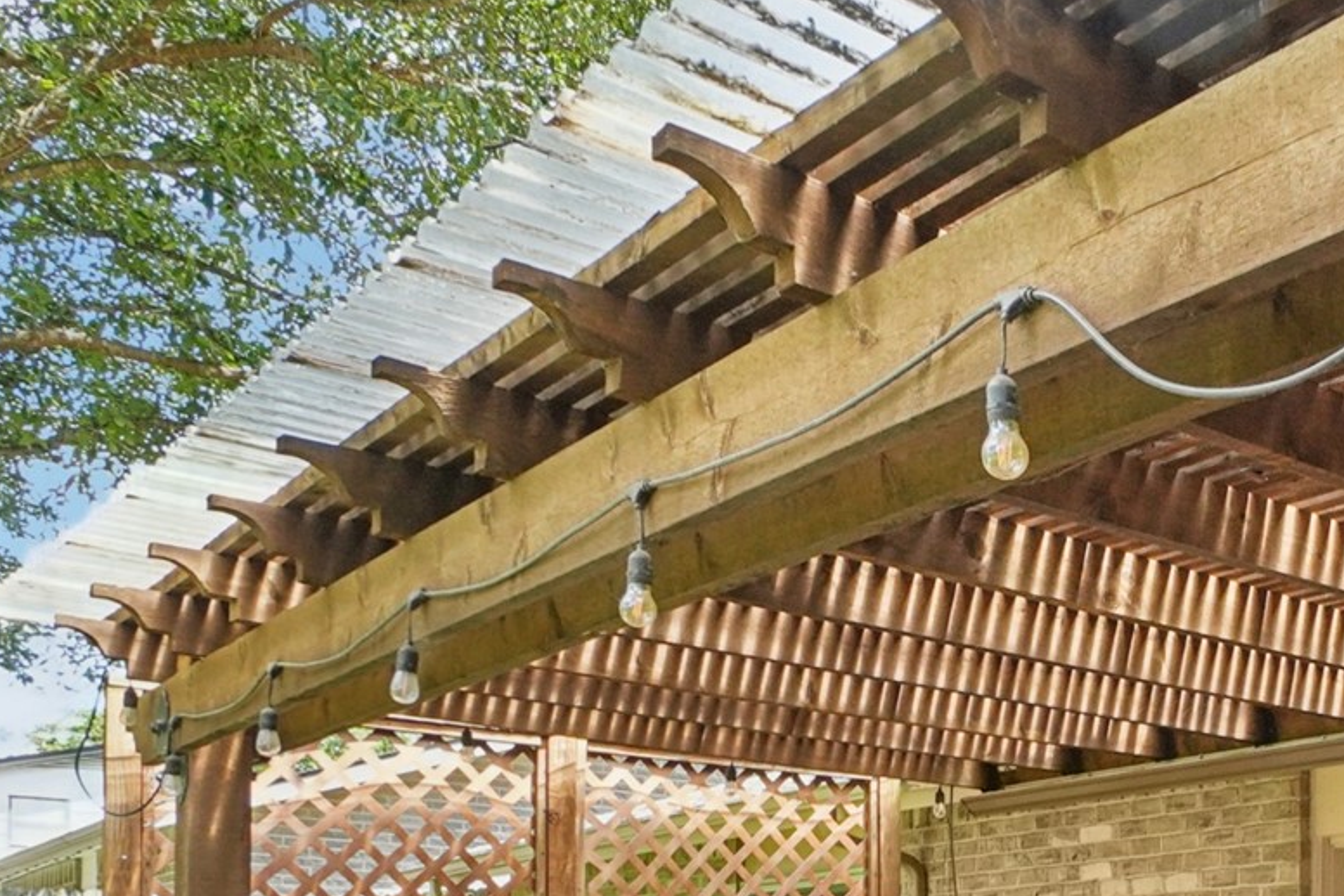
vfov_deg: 28.4
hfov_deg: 40.3
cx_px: 1361
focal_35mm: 42
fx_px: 1568
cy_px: 1028
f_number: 8
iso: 400
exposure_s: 1/80
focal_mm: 10
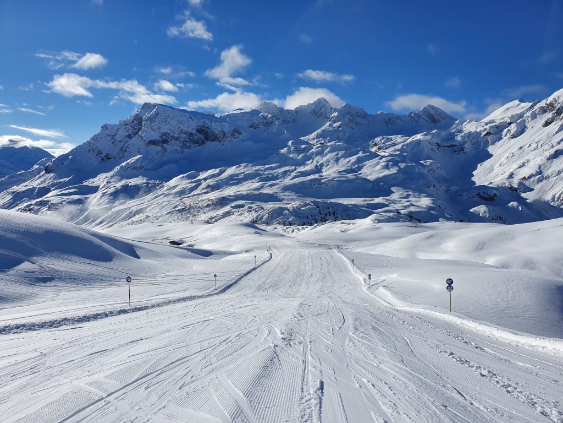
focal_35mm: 26
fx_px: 423
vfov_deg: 53.1
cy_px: 212
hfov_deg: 67.3
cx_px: 282
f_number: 2.4
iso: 50
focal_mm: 4.32
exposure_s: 1/4288
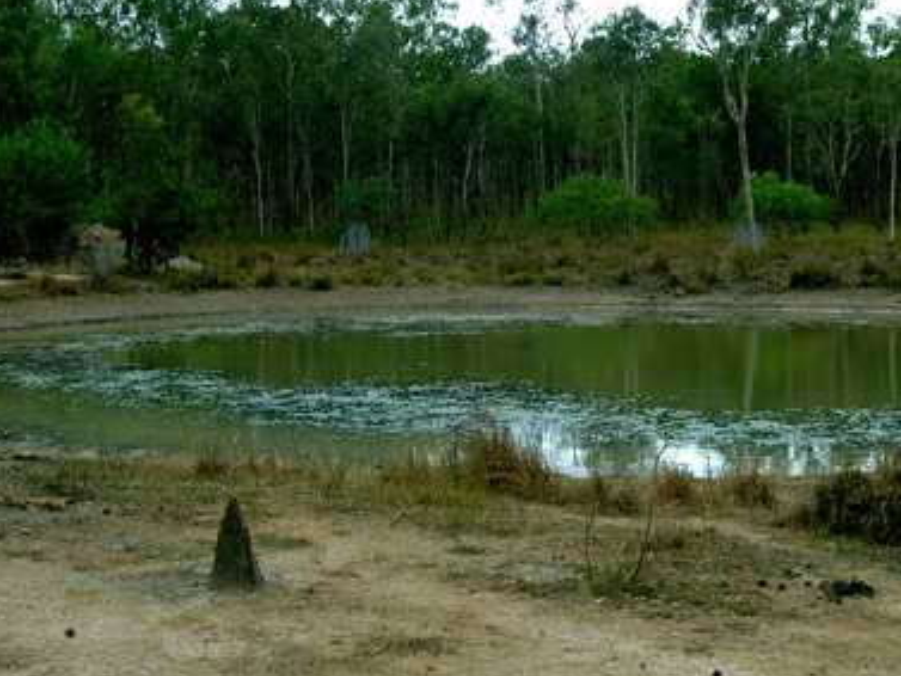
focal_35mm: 61
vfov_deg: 24.0
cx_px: 676
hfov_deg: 31.1
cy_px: 291
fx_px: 1588
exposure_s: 1/237
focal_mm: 6
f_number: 2.7
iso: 50
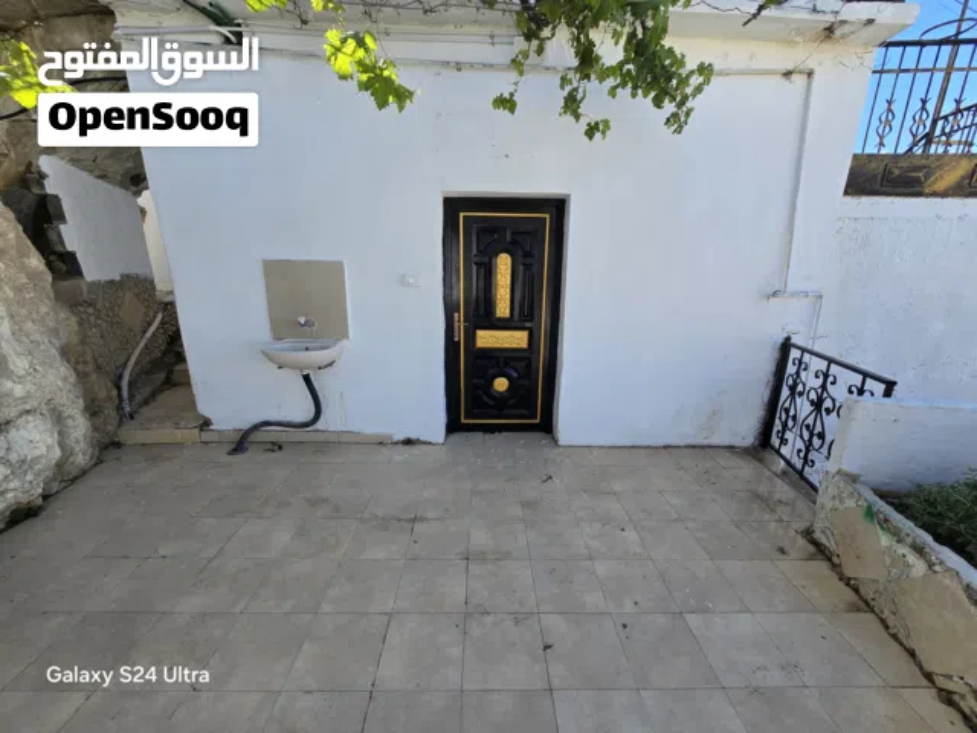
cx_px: 488
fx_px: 367
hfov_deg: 106.2
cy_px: 366
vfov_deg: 89.9
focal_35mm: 13
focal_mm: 2.2
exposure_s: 1/641
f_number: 2.2
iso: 50
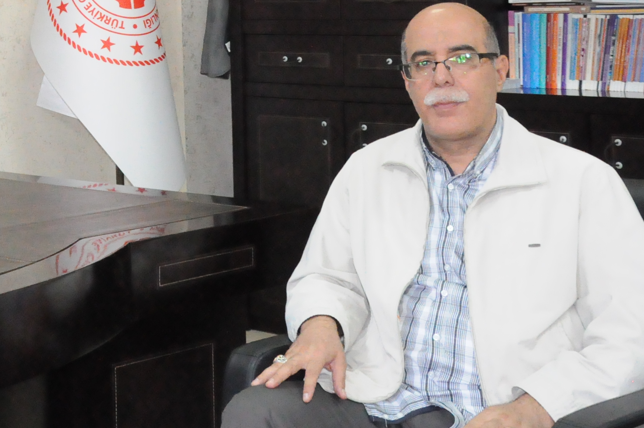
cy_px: -35
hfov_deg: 23.2
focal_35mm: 81
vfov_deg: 16.3
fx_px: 1447
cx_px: -108
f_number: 6.3
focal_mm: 22
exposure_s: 1/125
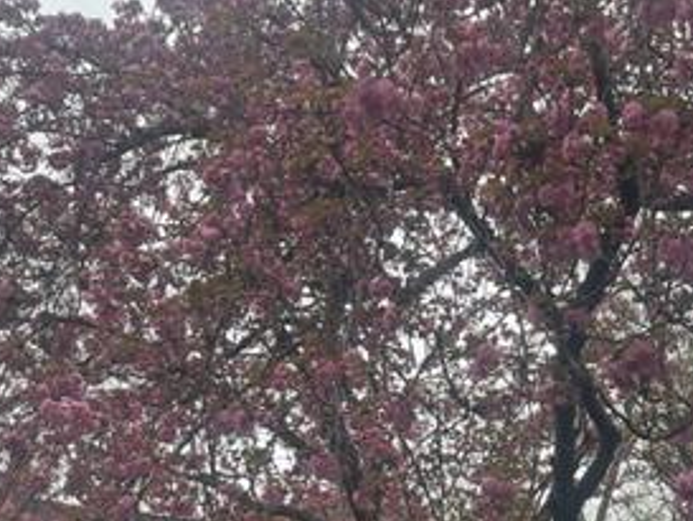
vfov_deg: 23.8
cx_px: 609
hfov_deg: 30.4
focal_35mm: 61
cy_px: 402
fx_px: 1222
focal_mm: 5.1
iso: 50
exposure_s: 1/804
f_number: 1.6
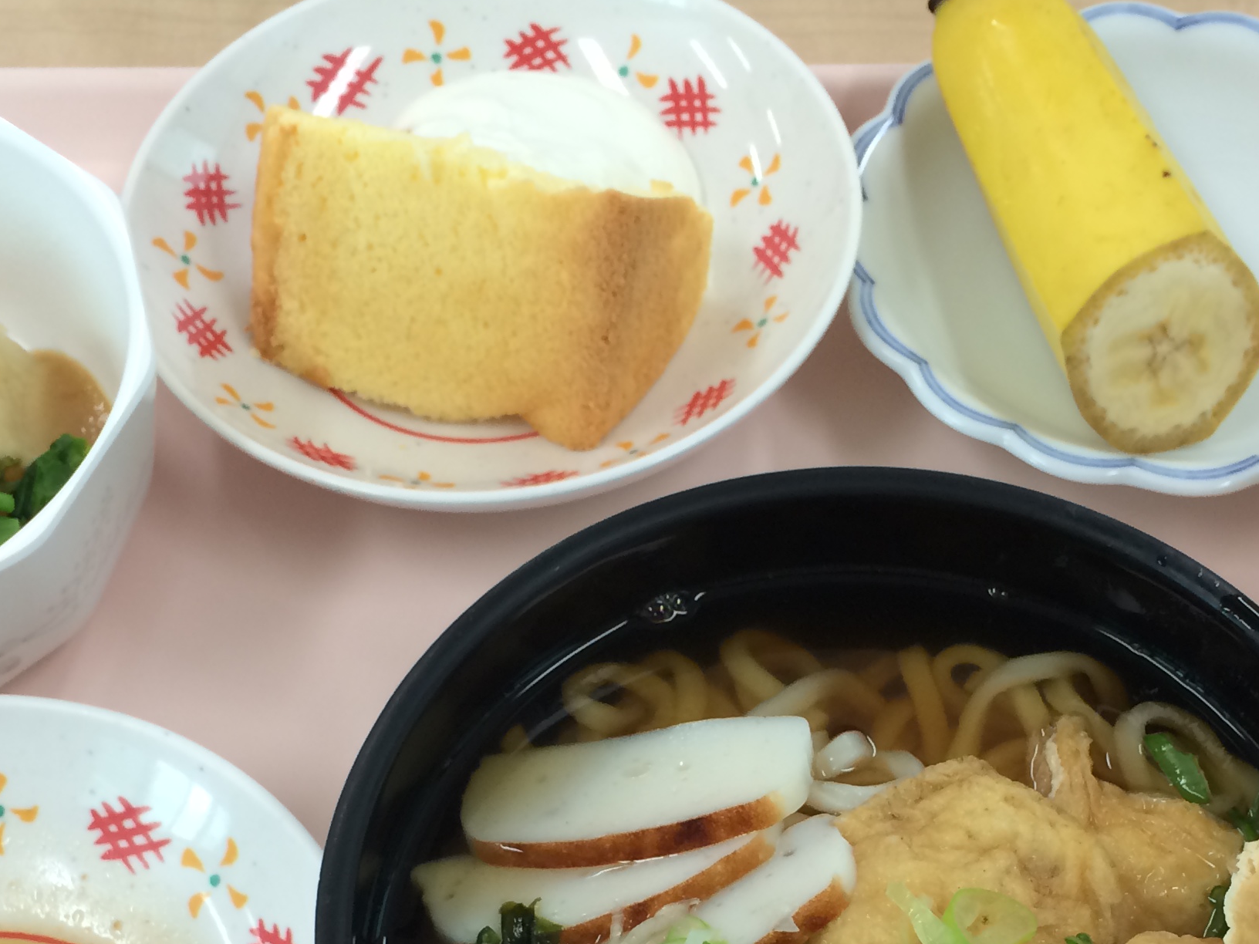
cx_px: 698
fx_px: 2182
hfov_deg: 32.2
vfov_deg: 23.7
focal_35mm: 60
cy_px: 871
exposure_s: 1/40
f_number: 2.2
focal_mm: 4.12
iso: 40
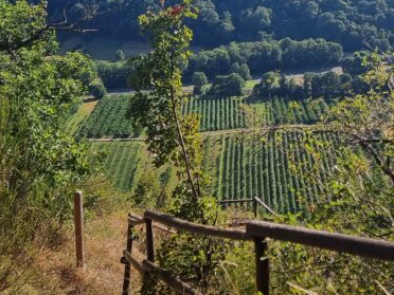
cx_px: 235
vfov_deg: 21.3
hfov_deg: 29.3
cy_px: -15
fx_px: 751
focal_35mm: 66
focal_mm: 6.7
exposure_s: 1/1236
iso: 50
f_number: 1.8
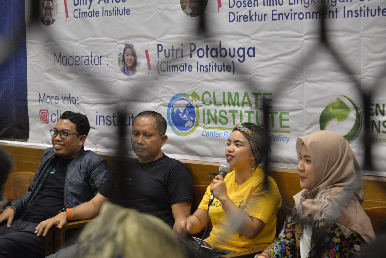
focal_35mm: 85
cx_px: 193
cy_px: 129
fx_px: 912
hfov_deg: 23.9
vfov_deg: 16.1
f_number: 5
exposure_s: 1/15
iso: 1600
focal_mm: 85
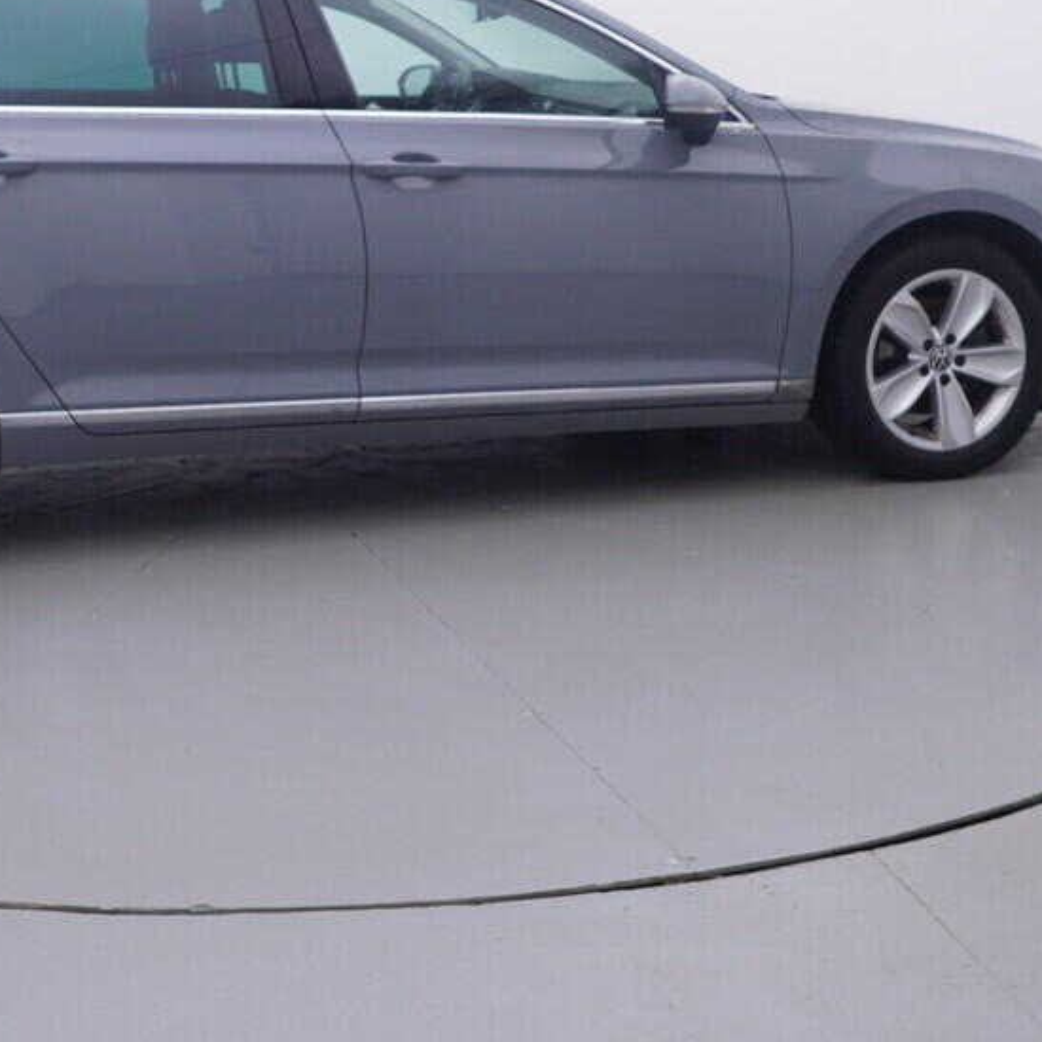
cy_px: 229
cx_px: 275
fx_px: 1707
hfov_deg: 33.4
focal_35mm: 50
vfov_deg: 33.1
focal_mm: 15
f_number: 5
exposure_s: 1/80
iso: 200
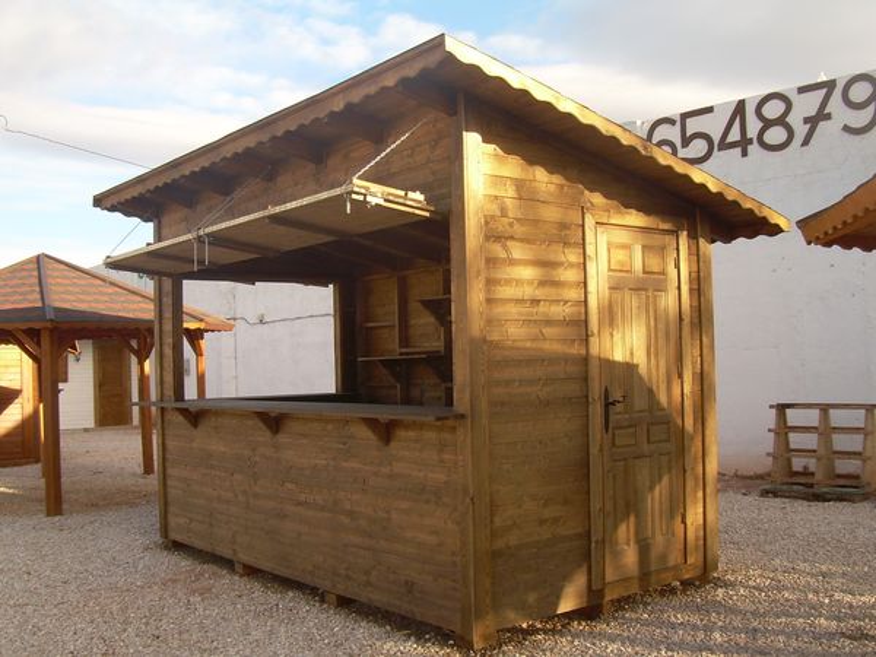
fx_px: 962
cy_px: 328
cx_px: 438
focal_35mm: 38
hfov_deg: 49.0
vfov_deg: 37.7
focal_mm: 6.3
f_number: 4.6
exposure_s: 1/177
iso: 50
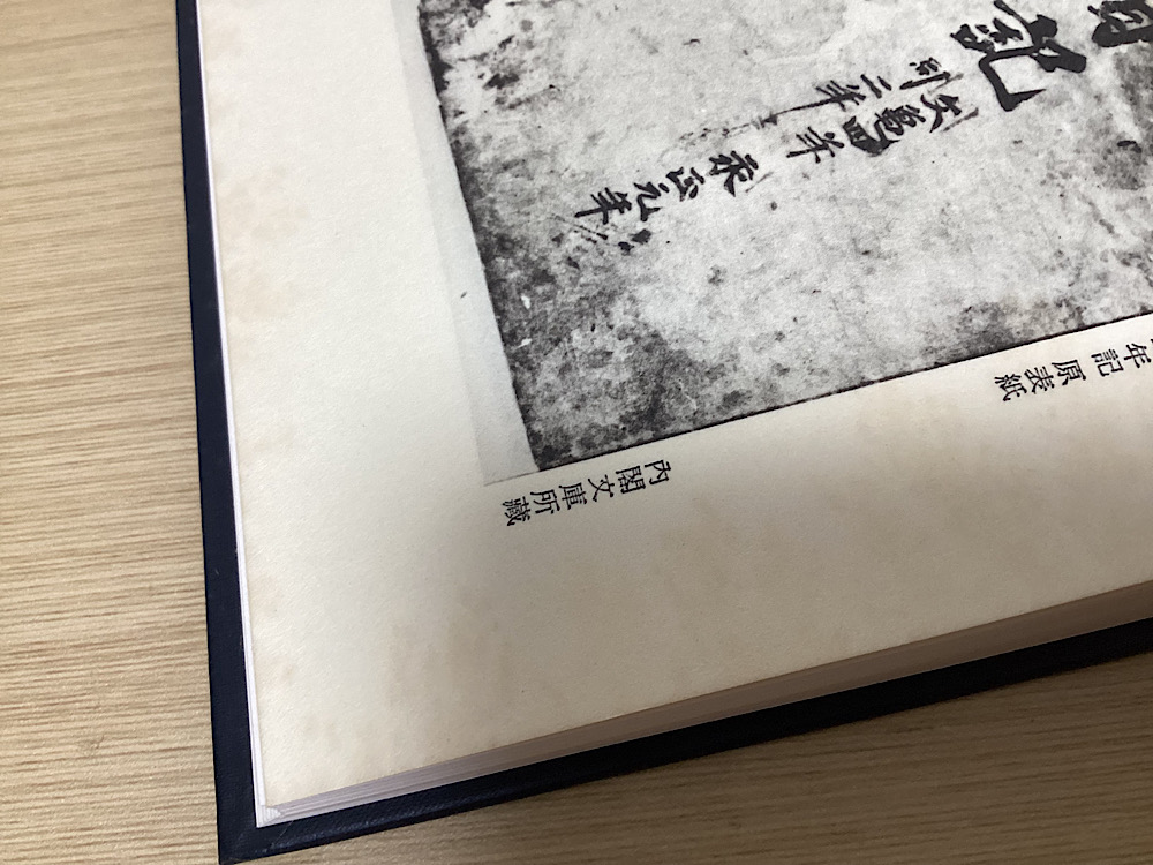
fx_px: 1033
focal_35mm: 31
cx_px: 576
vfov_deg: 45.4
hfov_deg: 58.4
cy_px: 432
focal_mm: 3.3
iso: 100
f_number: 2.4
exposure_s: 1/60
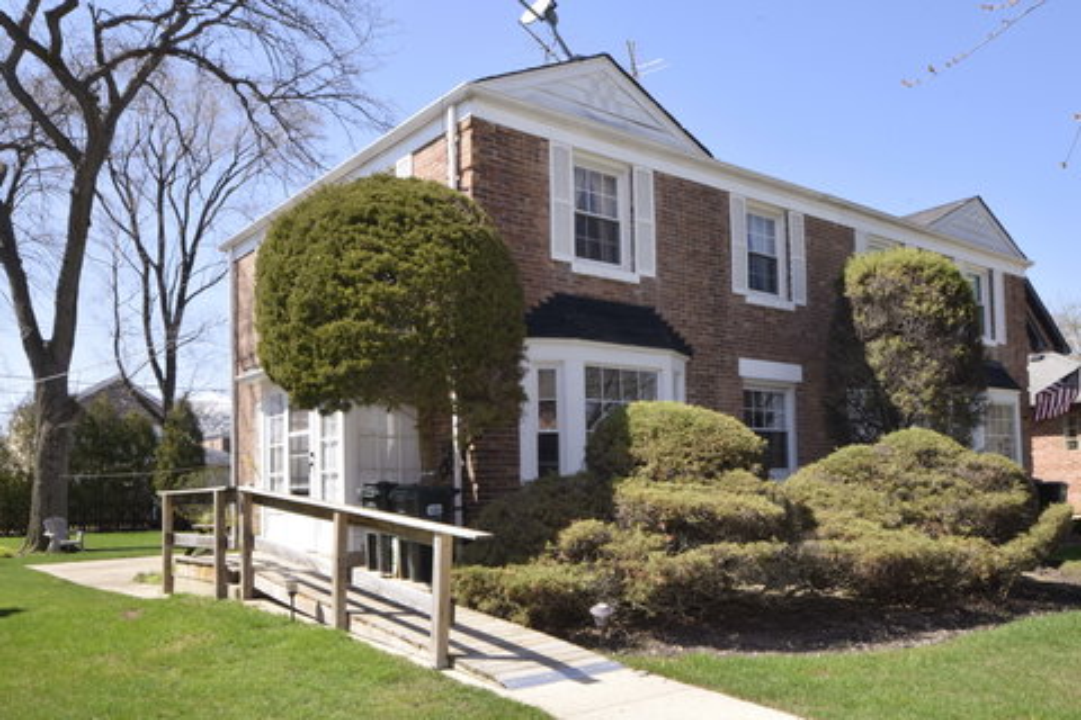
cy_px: 360
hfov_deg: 61.9
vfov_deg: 43.6
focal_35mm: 30
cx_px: 540
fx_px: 901
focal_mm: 20
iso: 800
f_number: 22
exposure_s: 1/160
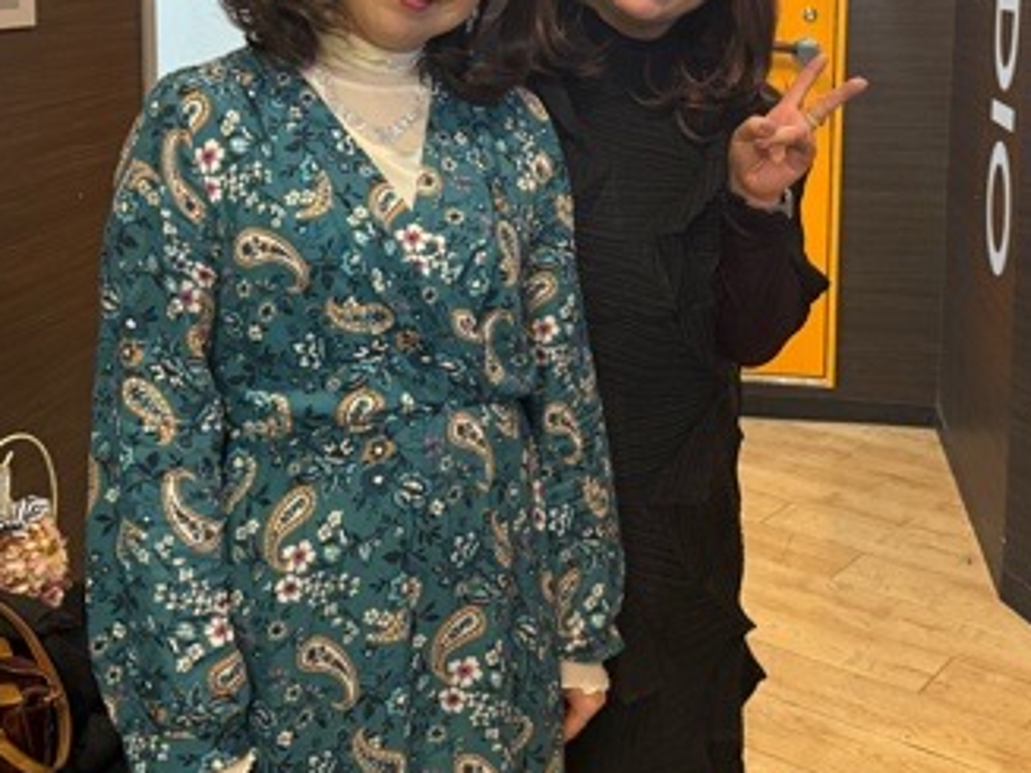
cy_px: 110
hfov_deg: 40.3
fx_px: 1399
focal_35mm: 47
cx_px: 596
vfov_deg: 29.8
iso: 500
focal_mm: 6.76
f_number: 1.78
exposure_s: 1/50
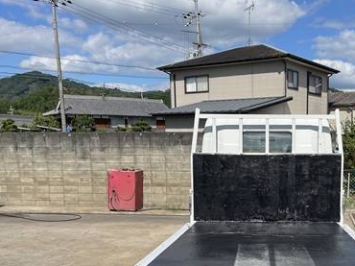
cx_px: 258
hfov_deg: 41.1
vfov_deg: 31.4
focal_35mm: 45
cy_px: 210
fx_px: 461
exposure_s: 1/4831
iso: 32
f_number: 1.6
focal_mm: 4.2
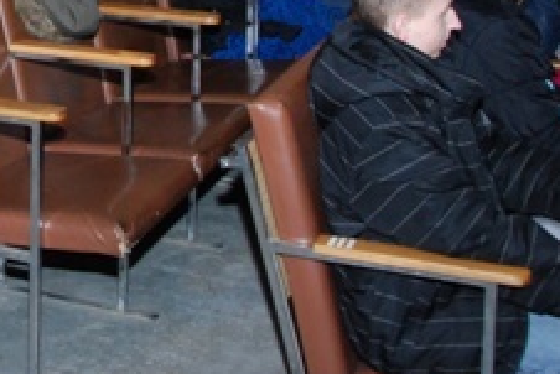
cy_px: -134
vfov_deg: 15.2
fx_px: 1323
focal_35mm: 85
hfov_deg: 22.0
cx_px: -124
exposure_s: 1/60
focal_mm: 20
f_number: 7.1
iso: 1000
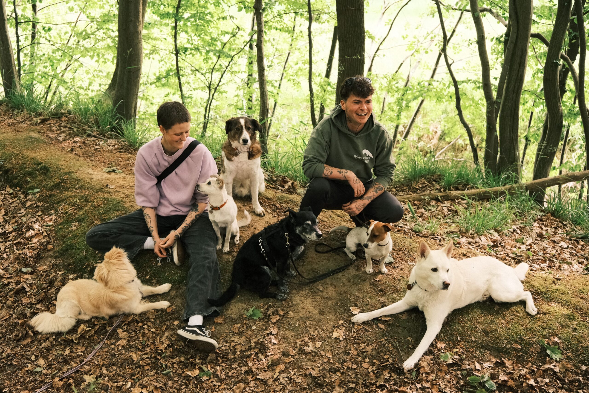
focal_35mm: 46
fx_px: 753
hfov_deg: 42.7
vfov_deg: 29.2
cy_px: 196
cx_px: 294
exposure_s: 1/200
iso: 1600
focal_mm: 30.9
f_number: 2.8
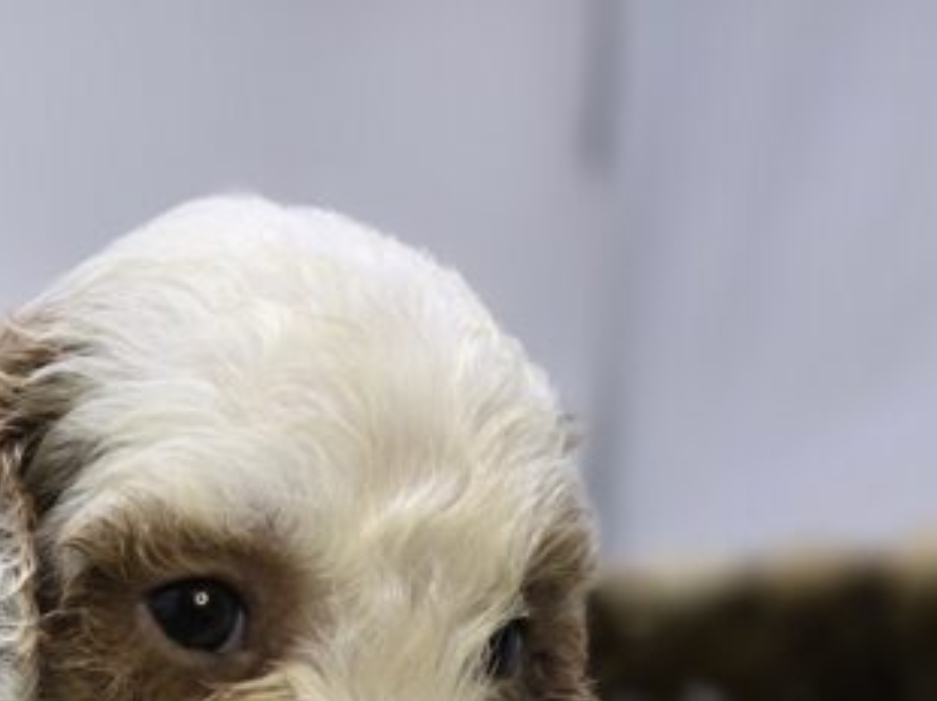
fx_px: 2056
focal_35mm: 76
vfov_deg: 17.4
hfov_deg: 21.6
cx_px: -462
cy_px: 1064
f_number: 1.7
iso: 32
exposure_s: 1/120
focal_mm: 6.3
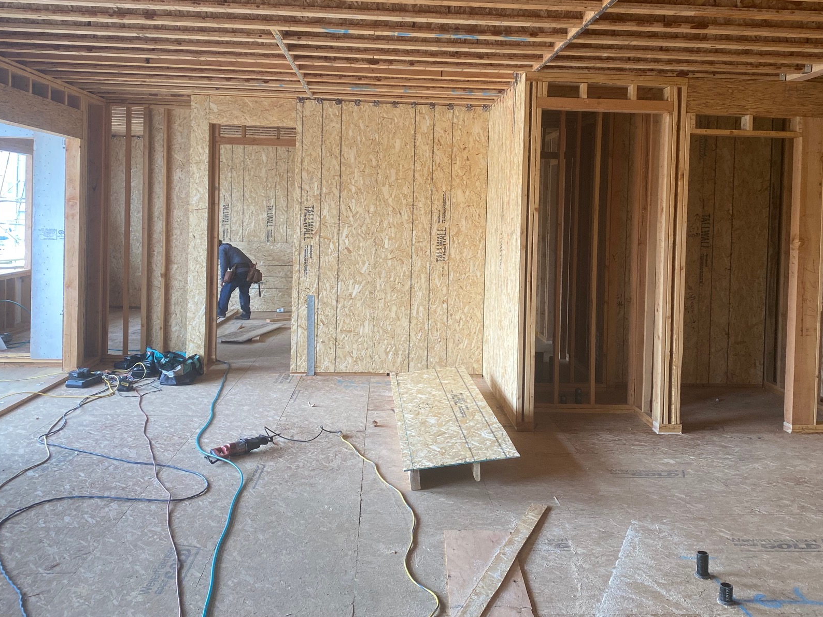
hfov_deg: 55.3
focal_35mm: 33
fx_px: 785
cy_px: 226
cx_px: 435
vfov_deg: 42.6
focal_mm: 4.25
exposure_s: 1/121
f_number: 1.8
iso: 100
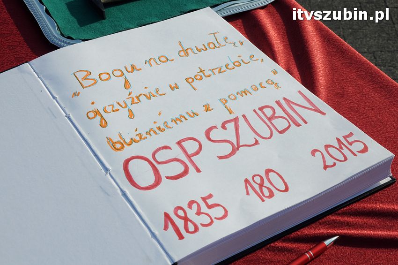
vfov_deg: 22.6
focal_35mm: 60
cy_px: 132
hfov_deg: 33.4
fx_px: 663
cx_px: 199
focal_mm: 40
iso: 400
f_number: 13
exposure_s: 1/640
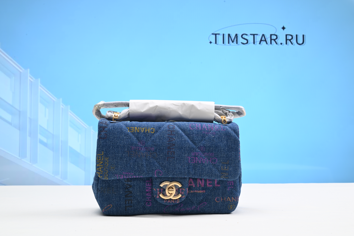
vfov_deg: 32.7
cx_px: 177
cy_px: 118
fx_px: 403
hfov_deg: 47.4
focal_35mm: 41
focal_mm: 41
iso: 100
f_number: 16
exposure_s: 1/2
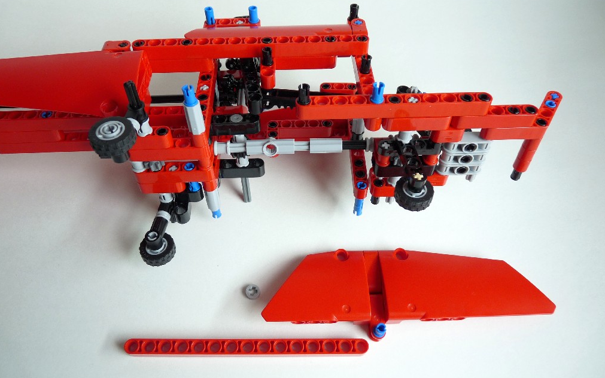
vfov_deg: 43.1
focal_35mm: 29
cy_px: 173
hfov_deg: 64.6
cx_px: 300
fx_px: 478
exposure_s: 1/20
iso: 100
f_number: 2.8
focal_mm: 4.8
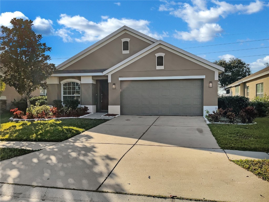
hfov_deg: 61.7
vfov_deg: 48.2
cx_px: 134
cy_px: 101
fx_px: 225
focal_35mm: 29
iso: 20
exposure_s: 1/3788
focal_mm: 3
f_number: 1.8
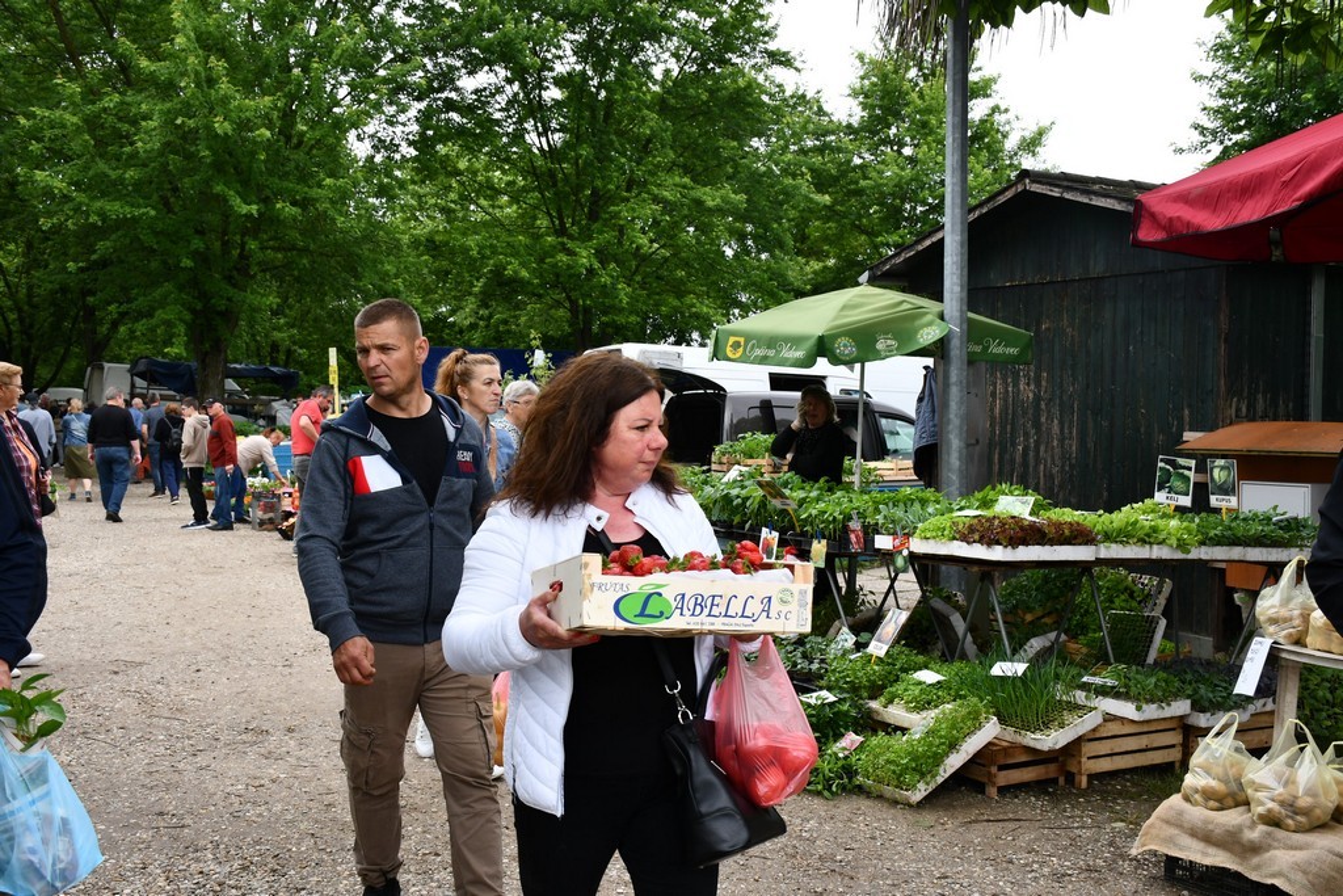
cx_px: 672
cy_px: 448
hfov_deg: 53.1
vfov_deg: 36.9
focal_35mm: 36
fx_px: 1343
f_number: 5.6
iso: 280
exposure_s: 1/250
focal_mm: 24
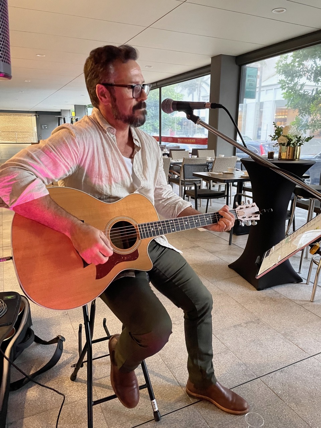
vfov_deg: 67.3
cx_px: 160
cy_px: 214
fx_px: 321
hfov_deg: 53.1
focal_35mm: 26
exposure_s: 1/40
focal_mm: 4.2
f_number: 1.6
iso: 500
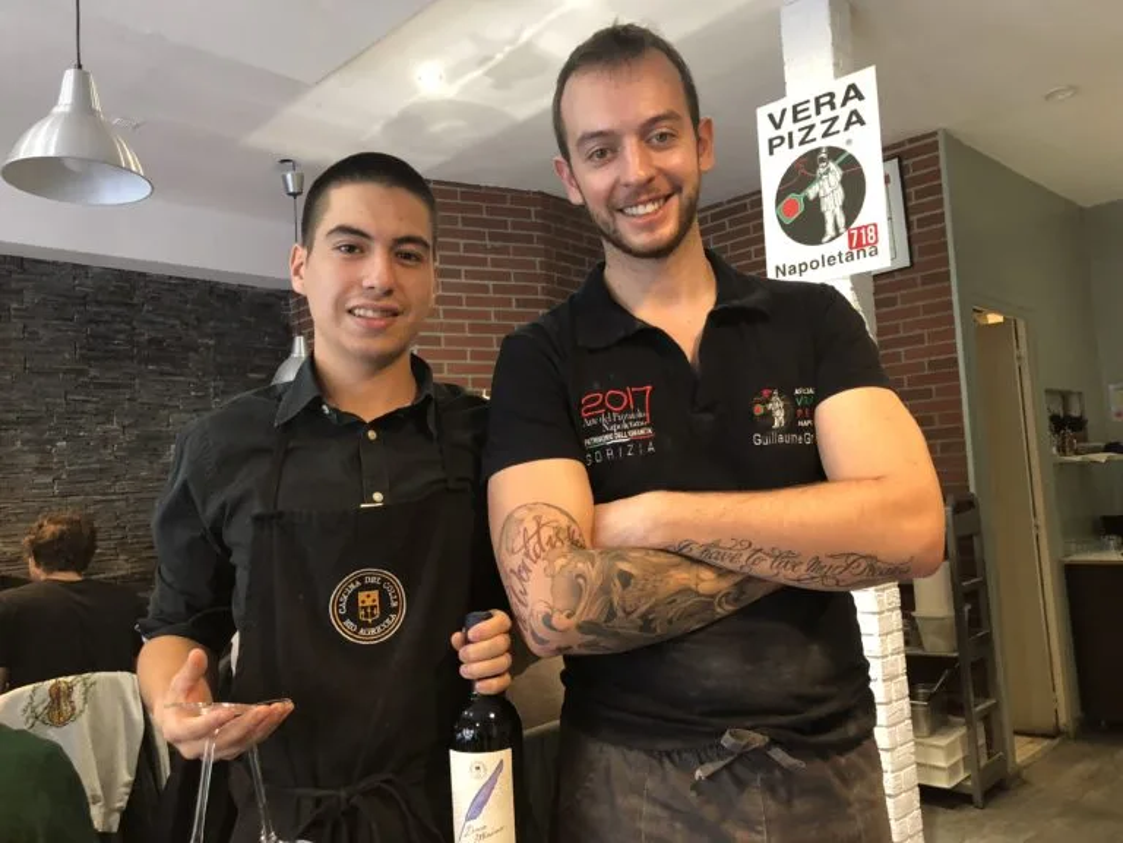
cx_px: 562
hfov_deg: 63.4
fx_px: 908
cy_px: 422
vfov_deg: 49.7
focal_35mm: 28
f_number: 1.8
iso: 100
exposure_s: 1/14
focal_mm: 4
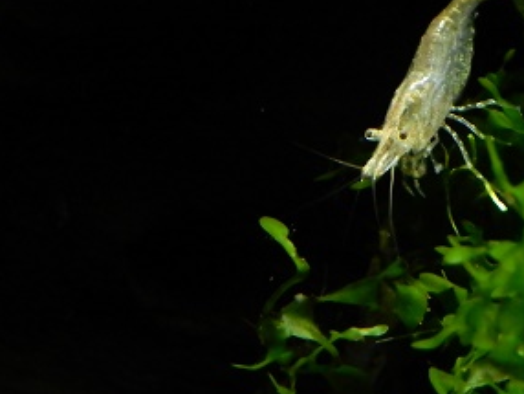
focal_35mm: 104
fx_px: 1576
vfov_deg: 13.9
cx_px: 434
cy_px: -43
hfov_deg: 18.7
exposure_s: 1/8
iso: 640
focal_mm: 7.6
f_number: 4.5
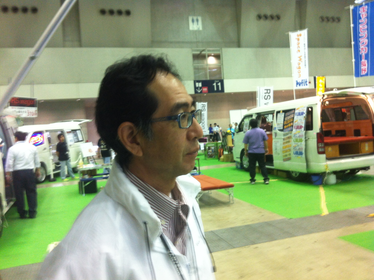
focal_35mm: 35
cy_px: 140
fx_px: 378
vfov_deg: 40.6
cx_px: 187
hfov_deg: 52.7
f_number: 2.8
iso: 125
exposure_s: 1/17
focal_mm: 3.85
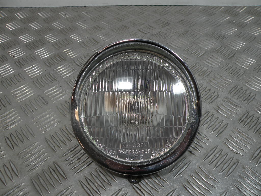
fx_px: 204
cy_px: 98
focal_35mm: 27
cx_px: 130
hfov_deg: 65.3
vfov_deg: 51.4
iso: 64
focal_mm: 4.7
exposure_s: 1/105
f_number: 3.5
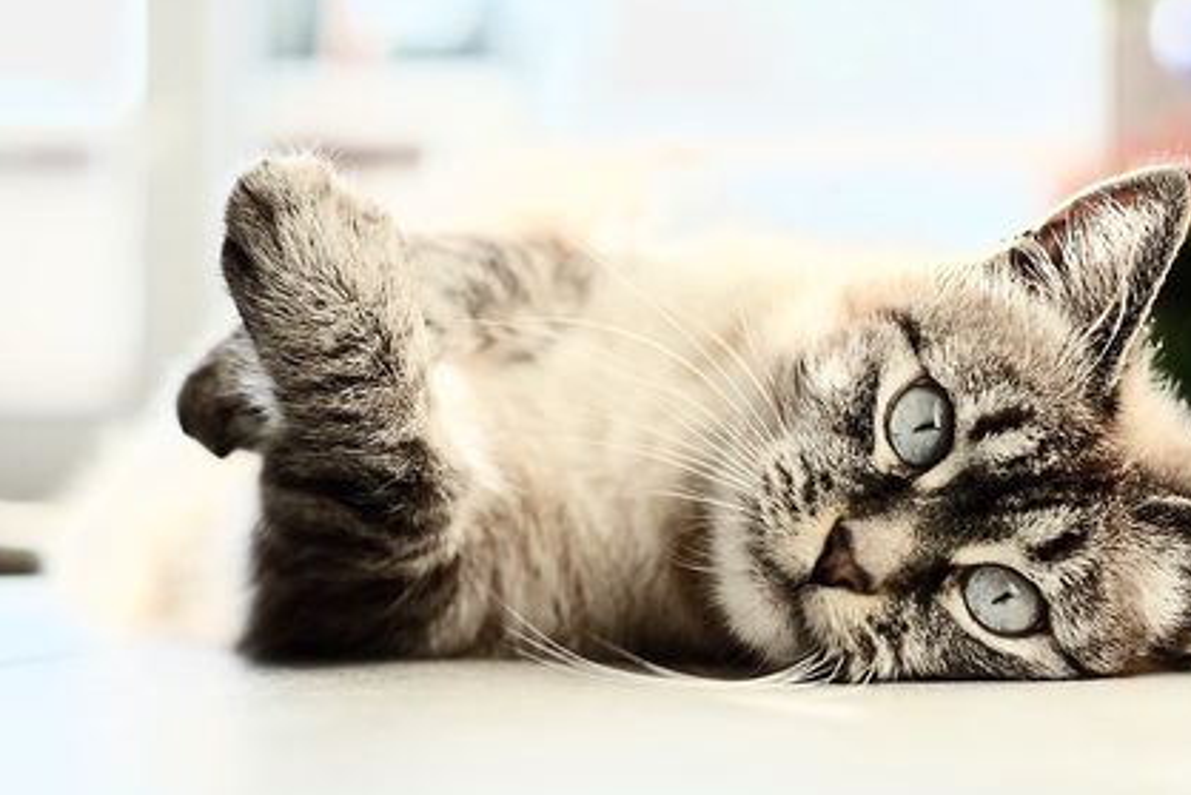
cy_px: 422
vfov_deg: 18.0
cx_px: 715
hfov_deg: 26.6
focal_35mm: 76
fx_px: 2515
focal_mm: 35
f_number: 2
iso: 400
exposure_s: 1/3800
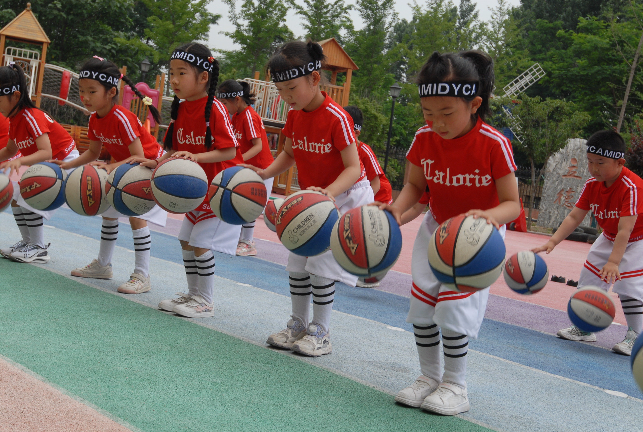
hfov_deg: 37.8
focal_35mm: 52
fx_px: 940
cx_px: 322
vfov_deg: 25.9
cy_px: 216
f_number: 8
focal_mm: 35
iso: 200
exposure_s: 1/180
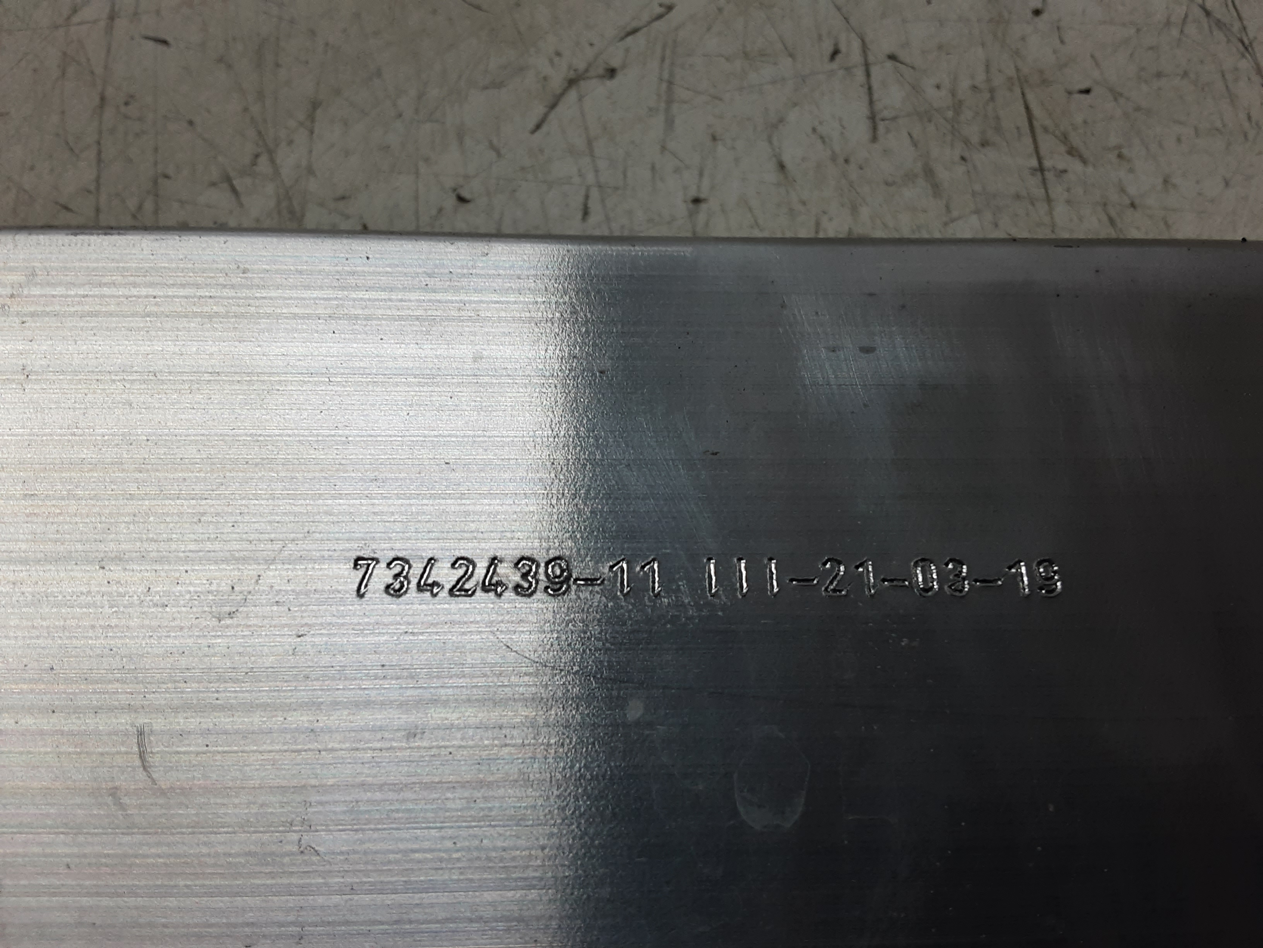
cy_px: 474
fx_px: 985
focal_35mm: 27
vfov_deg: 51.4
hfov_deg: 65.3
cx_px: 632
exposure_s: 1/100
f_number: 1.9
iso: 64
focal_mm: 2.91
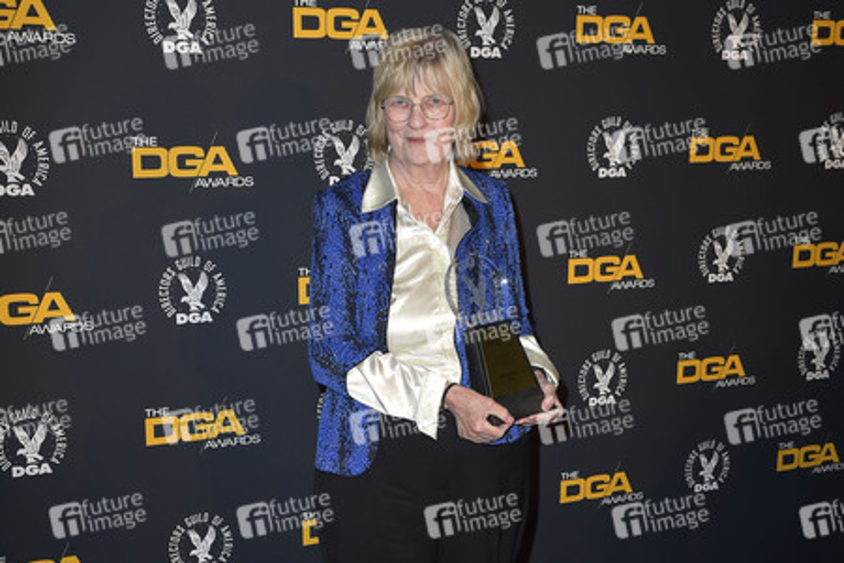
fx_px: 891
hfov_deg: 50.7
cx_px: 422
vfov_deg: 35.1
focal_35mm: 38
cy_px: 282
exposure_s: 1/250
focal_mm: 38
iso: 500
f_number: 6.3
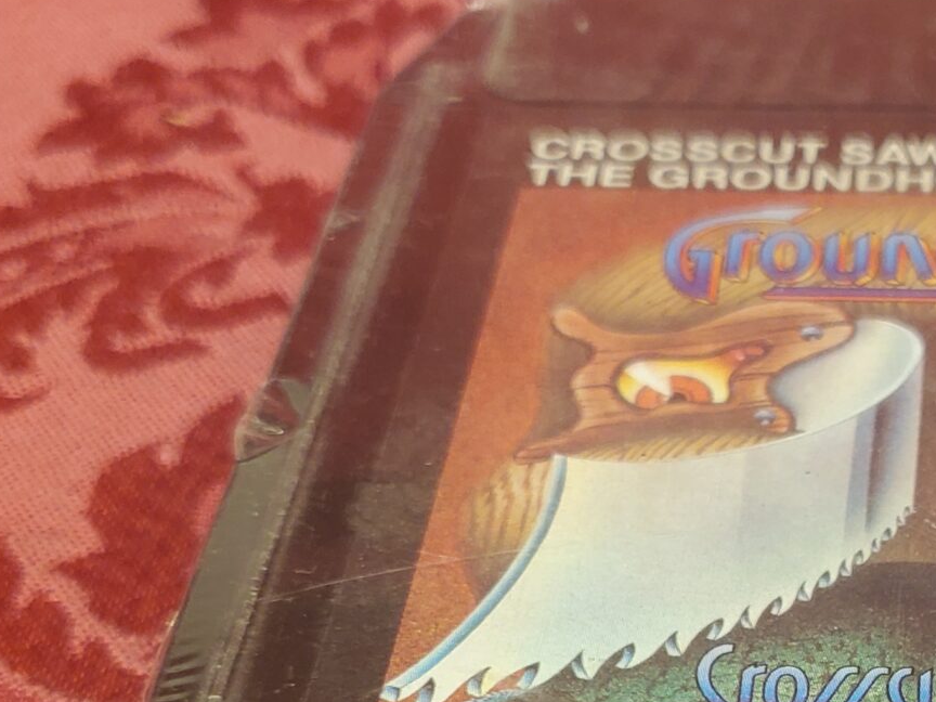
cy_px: 800
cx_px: 888
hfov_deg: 24.4
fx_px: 2082
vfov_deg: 18.3
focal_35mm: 77
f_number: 1.5
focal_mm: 4.3
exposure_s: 1/120
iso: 160
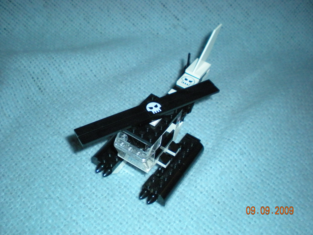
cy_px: 118
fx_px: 344
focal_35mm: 38
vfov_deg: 37.7
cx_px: 156
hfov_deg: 49.0
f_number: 3.1
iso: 400
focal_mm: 6.3
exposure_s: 1/60
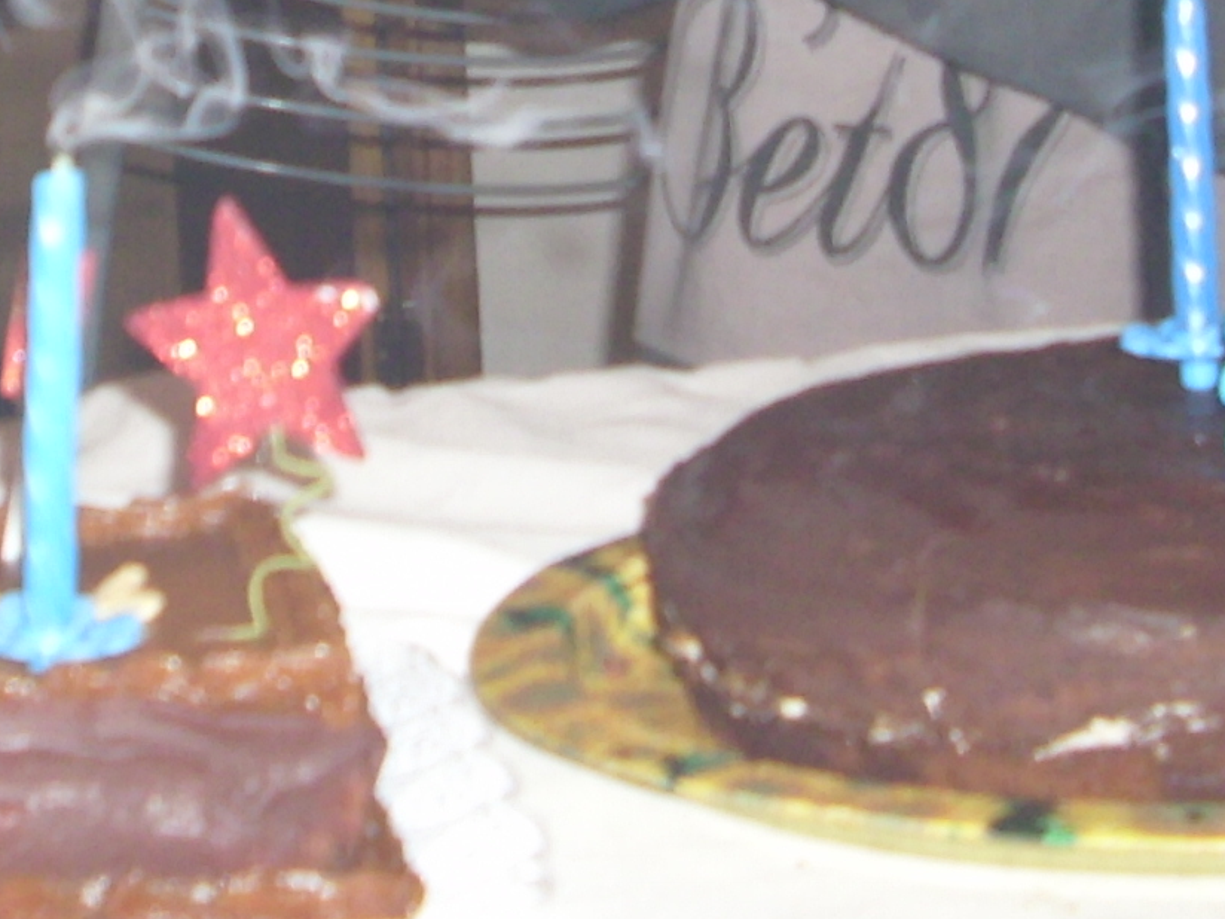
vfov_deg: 13.1
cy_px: -519
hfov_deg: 18.4
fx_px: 3751
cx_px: 216
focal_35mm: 106
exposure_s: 1/30
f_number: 2.8
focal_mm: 6.2
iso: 100
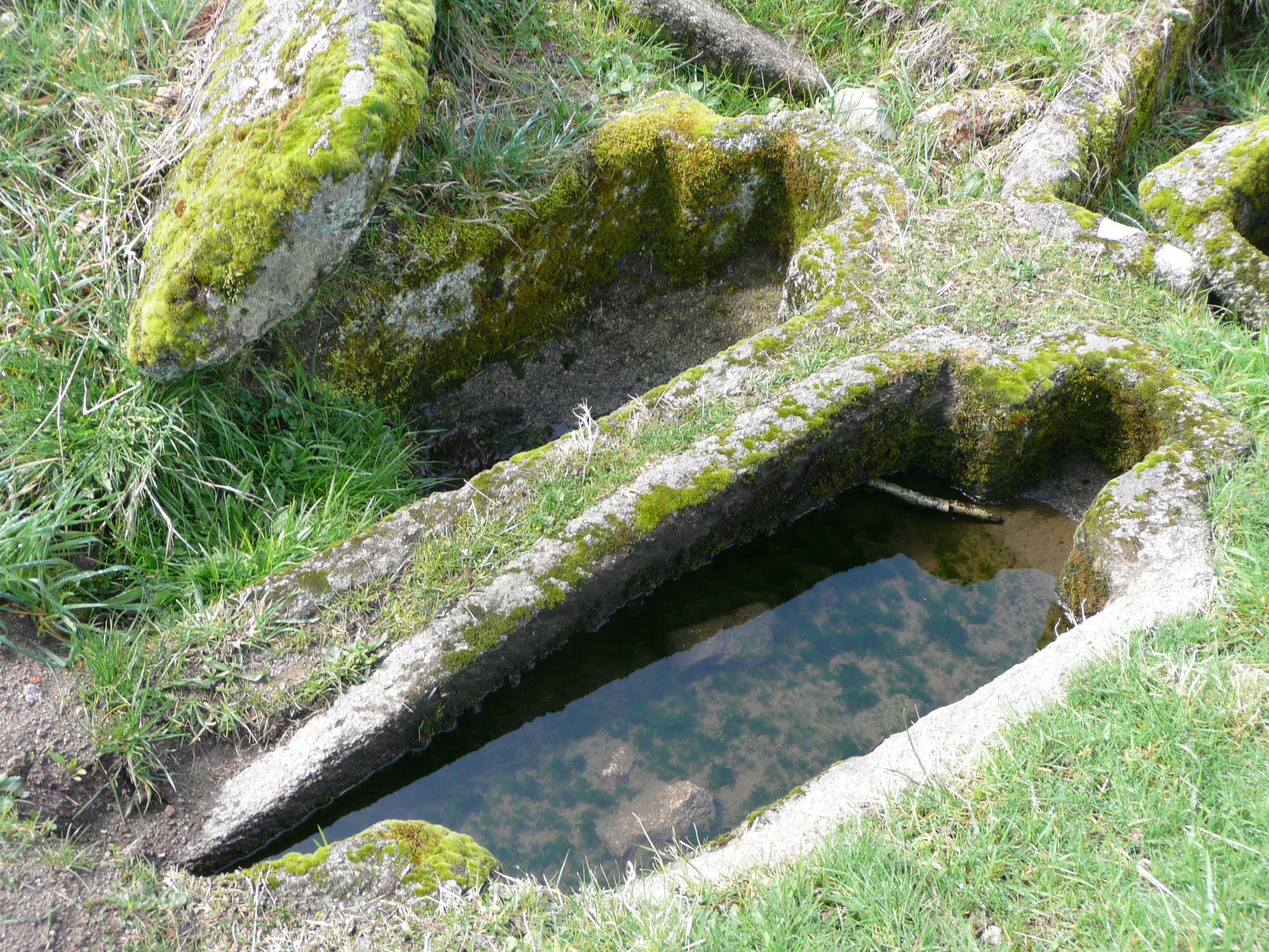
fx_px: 1576
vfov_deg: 33.6
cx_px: 634
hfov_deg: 43.9
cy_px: 476
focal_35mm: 43
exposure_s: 1/60
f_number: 4
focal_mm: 7
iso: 100
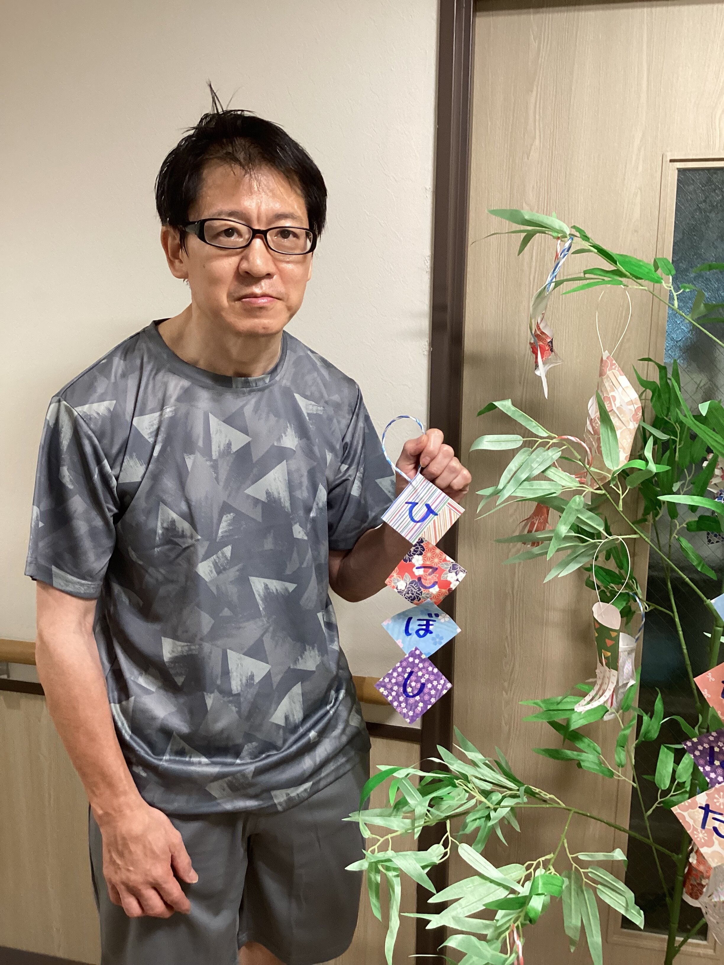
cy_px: 482
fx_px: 864
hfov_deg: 45.4
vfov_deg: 58.4
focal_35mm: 31
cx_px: 362
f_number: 2.4
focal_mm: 3.3
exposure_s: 1/60
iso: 200
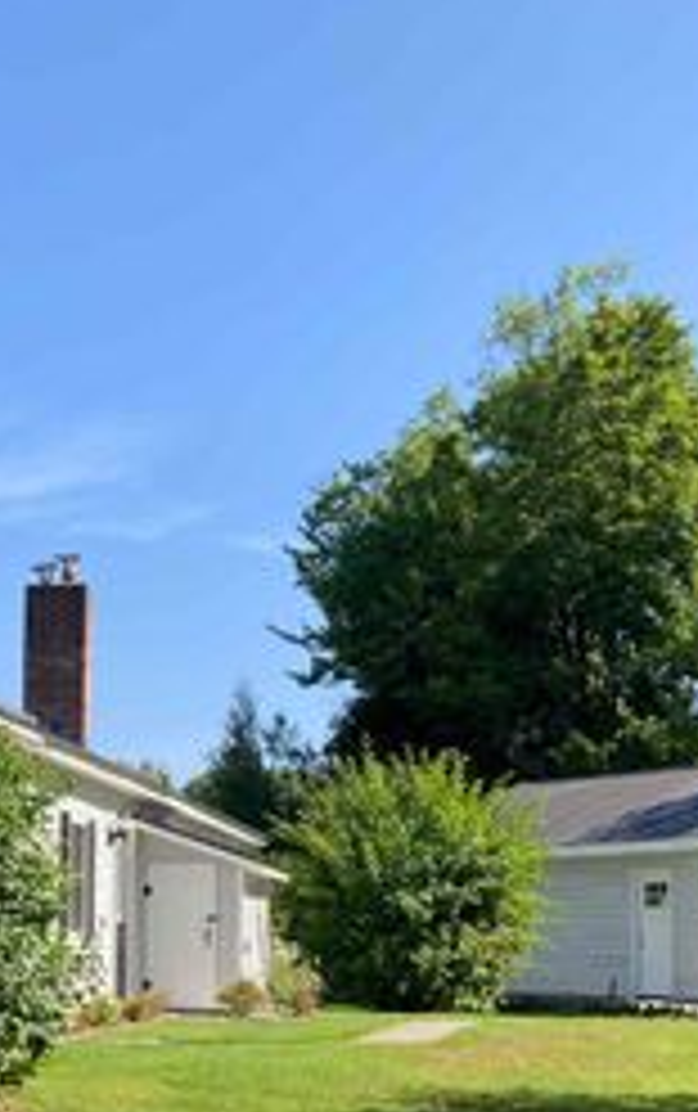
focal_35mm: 60
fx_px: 1821
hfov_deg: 21.3
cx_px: 90
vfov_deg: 33.6
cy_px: 750
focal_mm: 3.99
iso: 20
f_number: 1.8
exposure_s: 1/1056
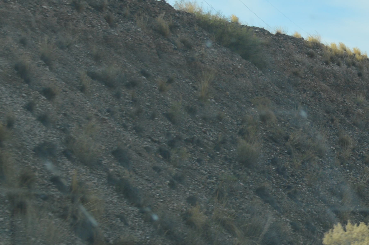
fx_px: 1239
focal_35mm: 121
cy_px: -15
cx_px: 539
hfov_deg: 15.7
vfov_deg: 11.2
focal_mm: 24
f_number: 7.1
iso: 100
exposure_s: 1/200
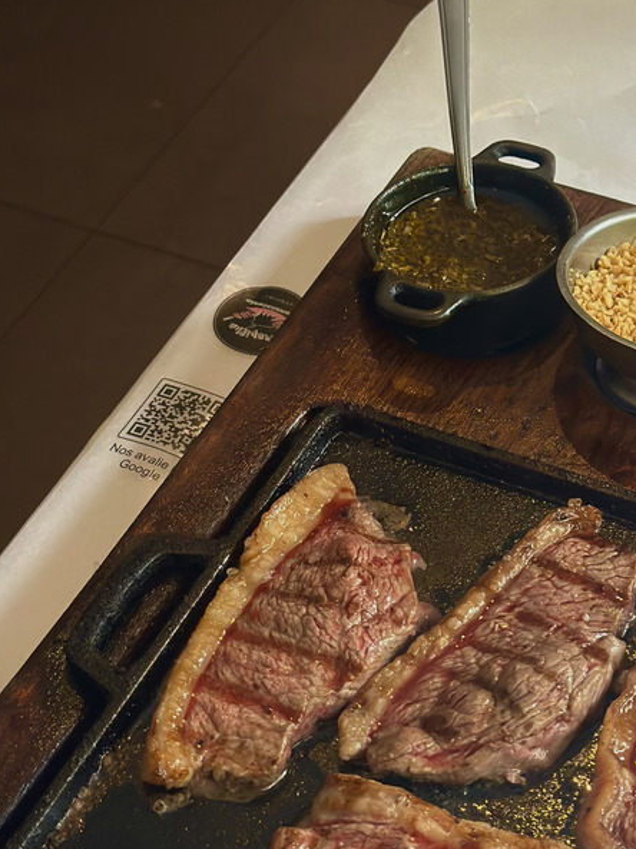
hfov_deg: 18.0
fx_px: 1986
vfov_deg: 24.0
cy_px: 550
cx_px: 520
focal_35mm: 81
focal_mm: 6.86
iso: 125
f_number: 1.78
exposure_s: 1/120
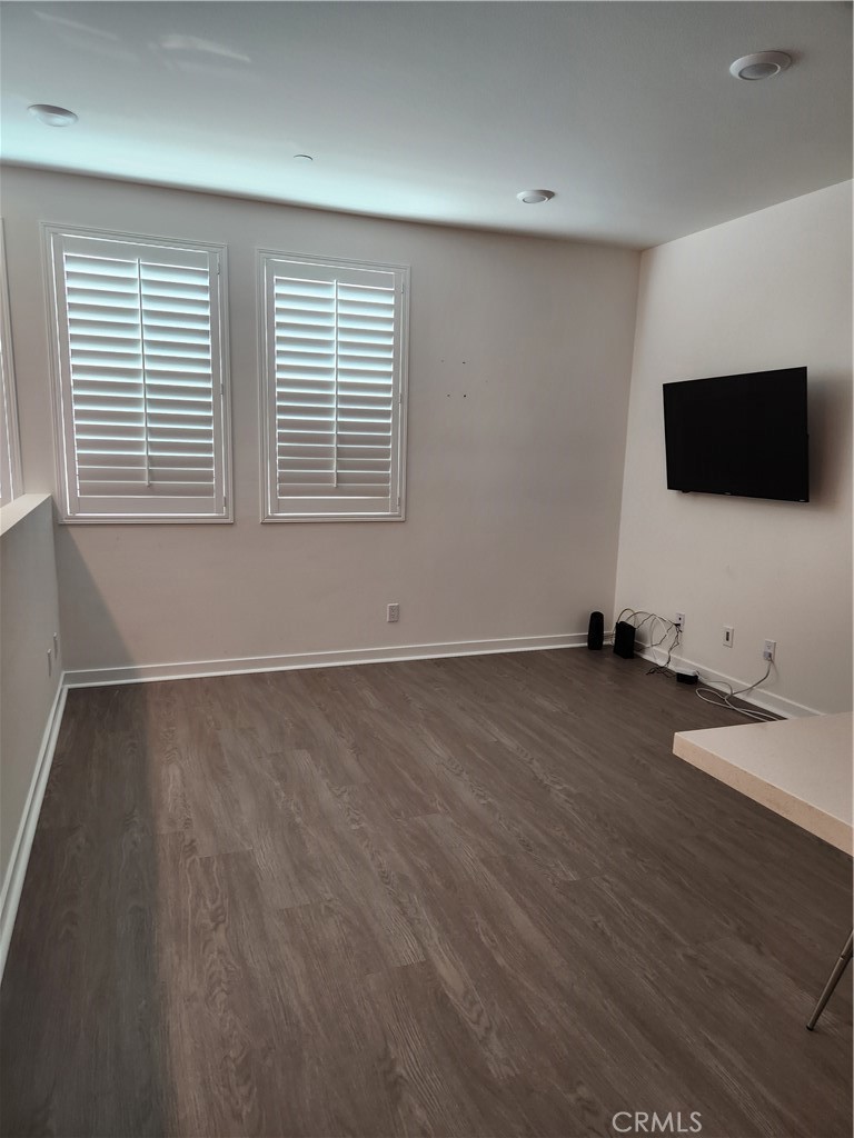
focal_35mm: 23
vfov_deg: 73.9
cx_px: 427
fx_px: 757
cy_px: 569
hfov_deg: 58.9
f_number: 1.8
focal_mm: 5.4
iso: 100
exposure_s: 1/120
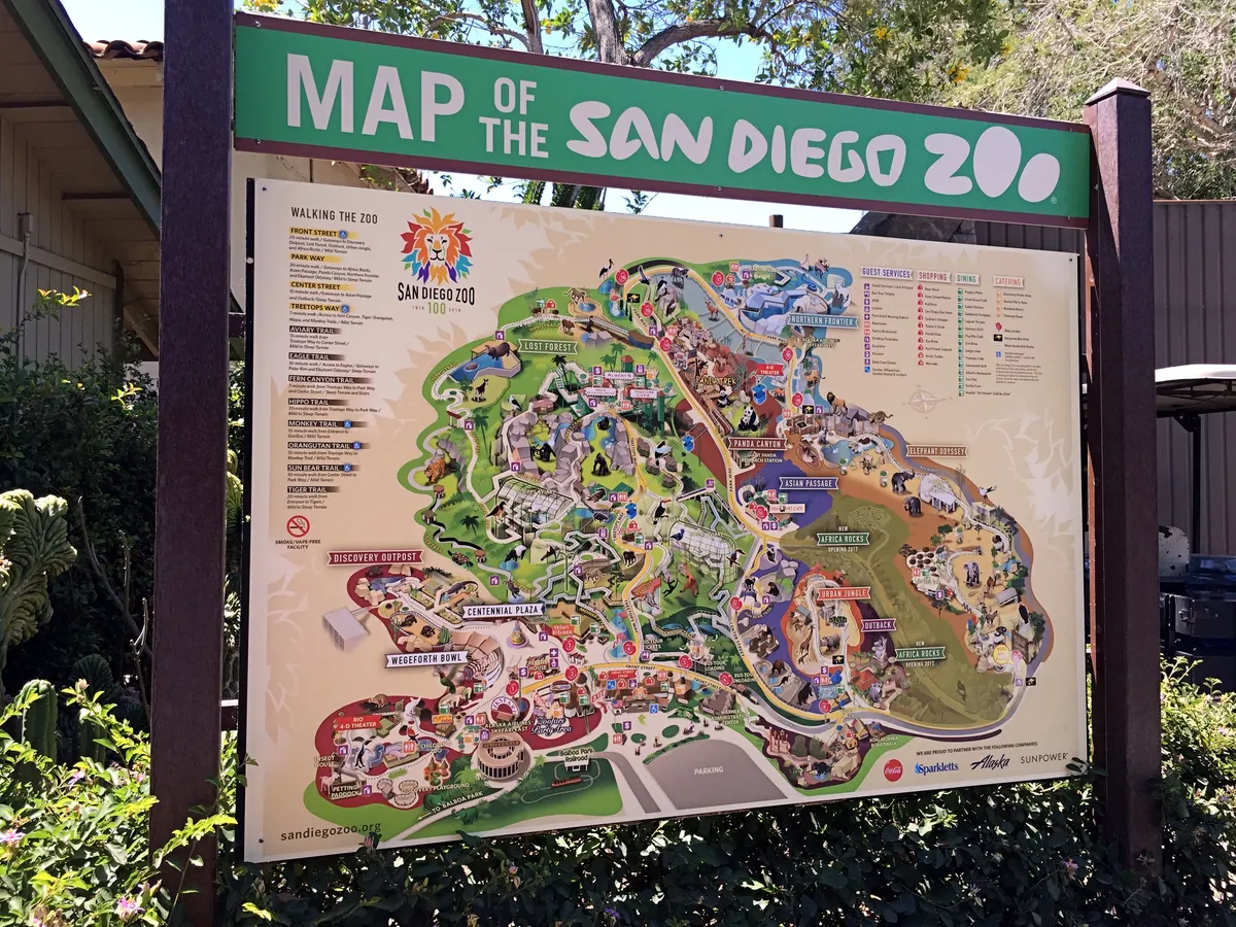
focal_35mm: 29
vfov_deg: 48.2
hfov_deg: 61.7
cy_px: 464
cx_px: 618
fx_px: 1035
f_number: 2.2
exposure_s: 1/455
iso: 32
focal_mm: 4.15
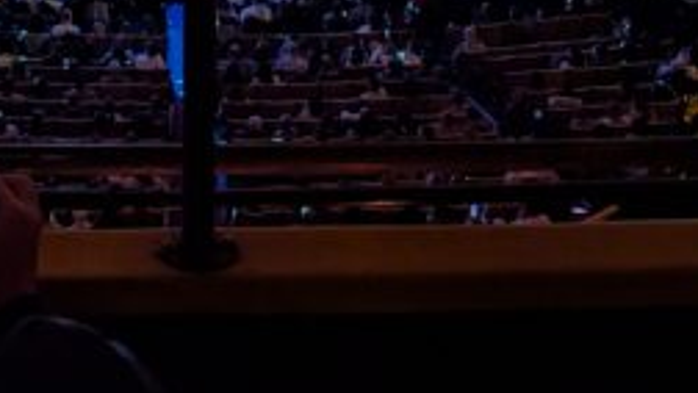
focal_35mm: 78
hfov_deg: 26.4
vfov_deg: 13.9
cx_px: 91
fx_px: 1444
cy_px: -300
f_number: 1.68
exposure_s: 1/25
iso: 339
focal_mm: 6.9
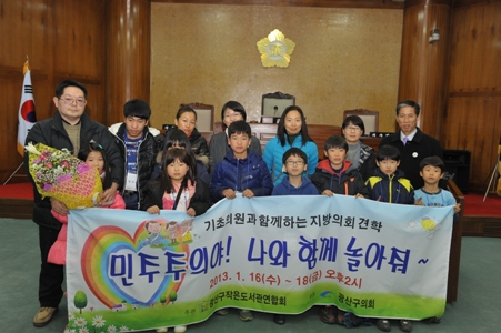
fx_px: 445
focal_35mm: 32
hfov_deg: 58.8
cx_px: 250
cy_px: 166
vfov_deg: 41.1
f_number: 5.6
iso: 800
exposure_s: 1/60
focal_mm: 32
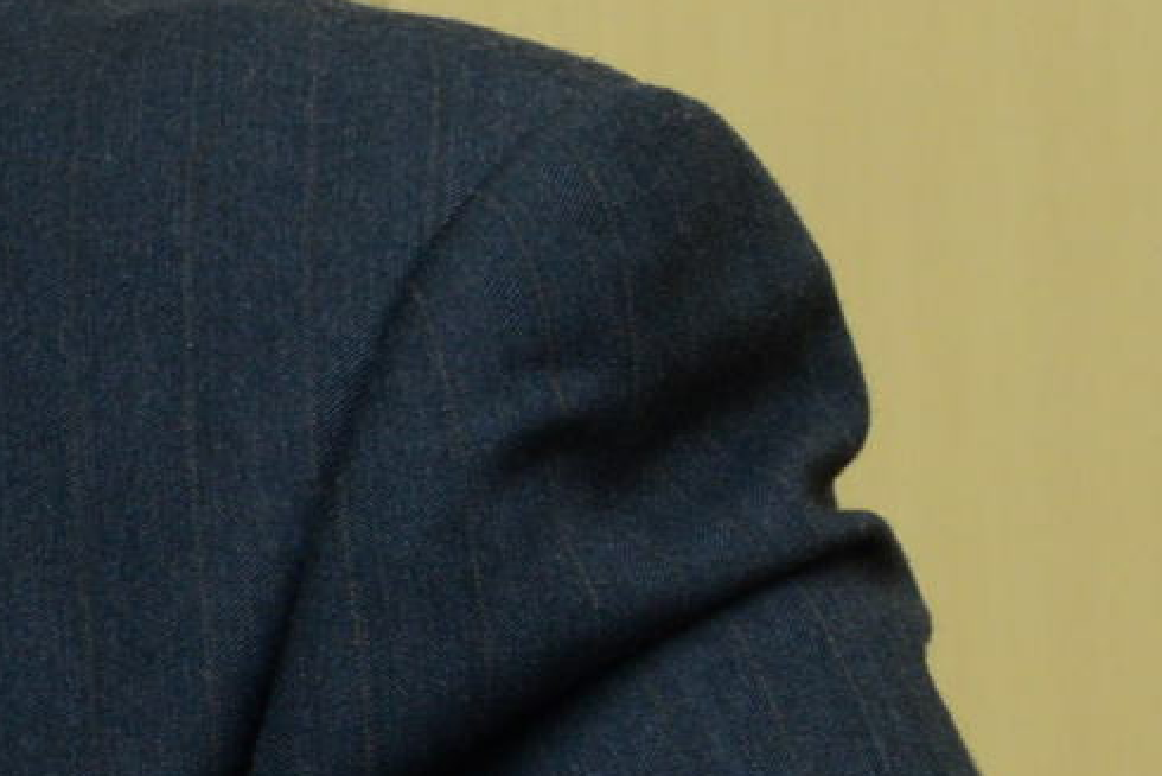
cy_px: 667
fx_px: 7135
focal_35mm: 221
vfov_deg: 6.2
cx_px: -1869
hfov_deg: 8.3
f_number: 8
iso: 1000
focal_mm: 36
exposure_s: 1/40
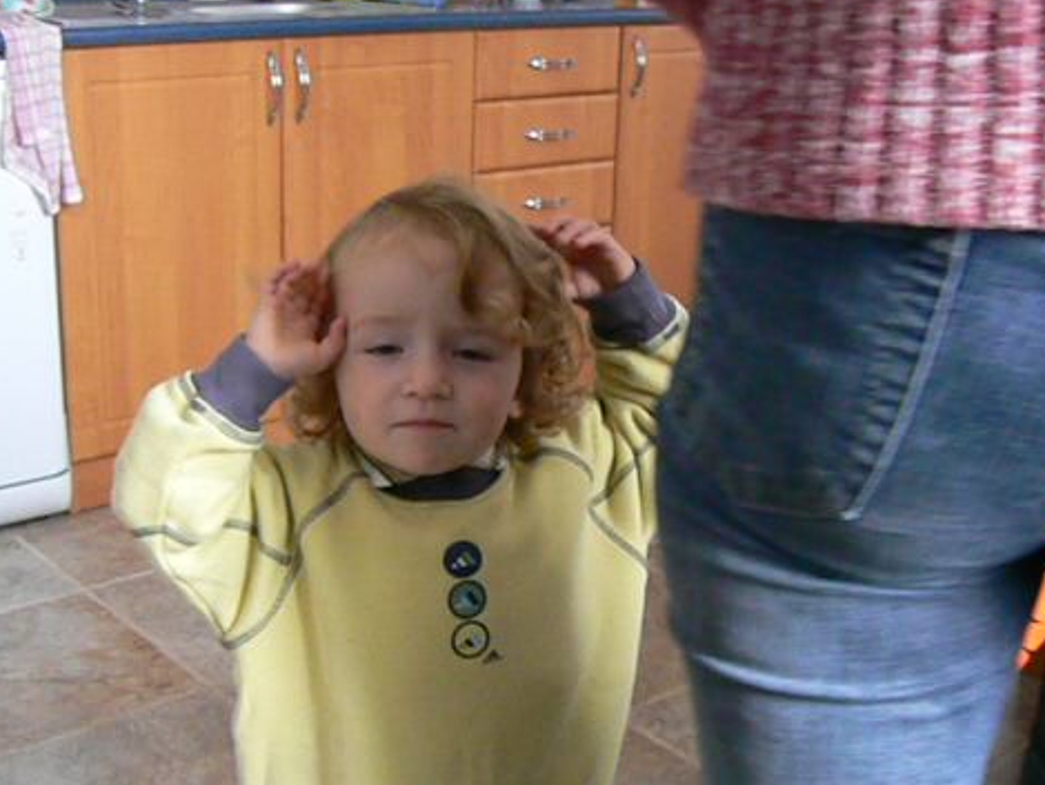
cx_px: 471
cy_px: 507
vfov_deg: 29.5
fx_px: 1480
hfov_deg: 38.9
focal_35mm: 49
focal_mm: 6
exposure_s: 1/30
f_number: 2.8
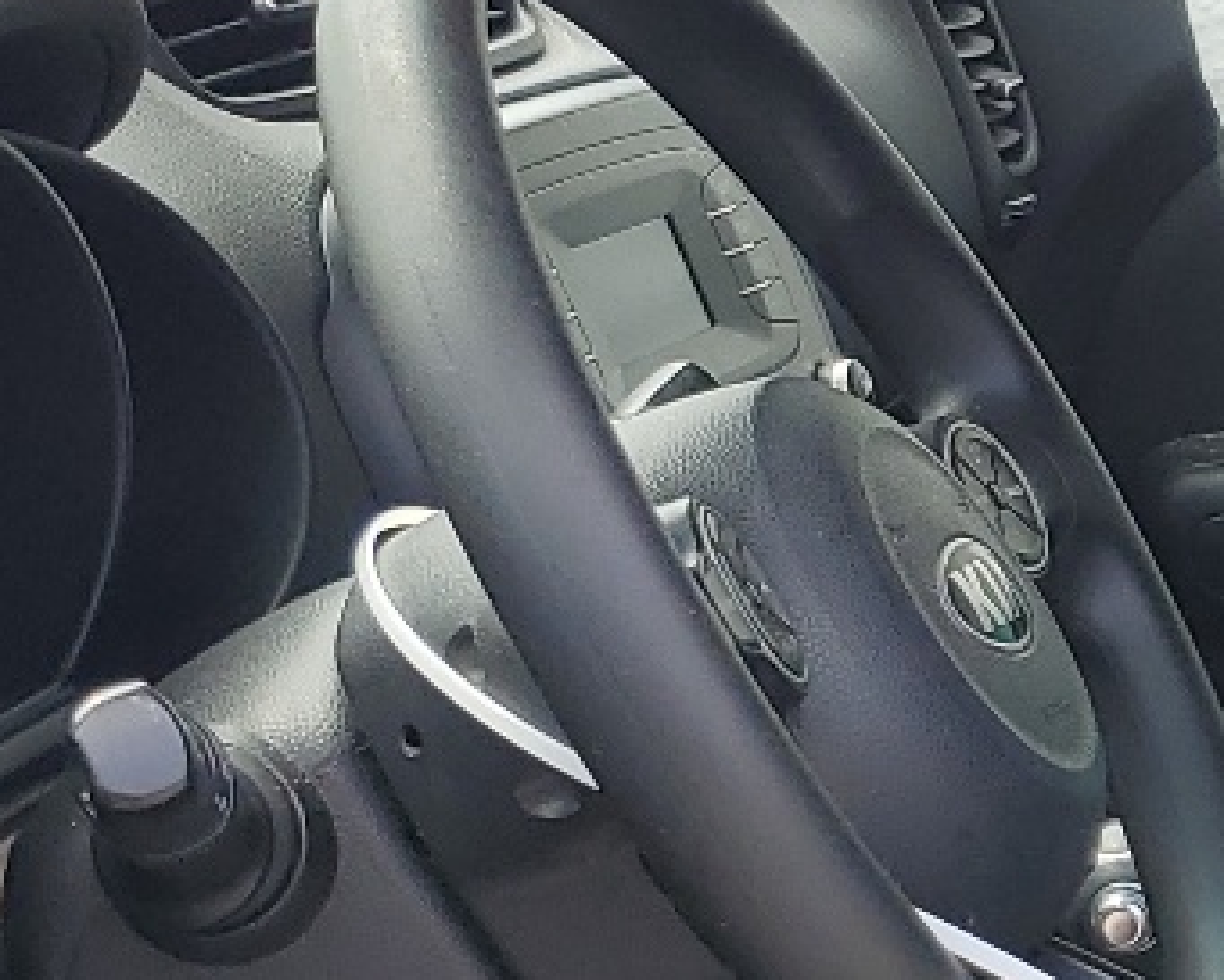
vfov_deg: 12.8
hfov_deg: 15.2
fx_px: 4312
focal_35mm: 119
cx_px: 1709
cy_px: 958
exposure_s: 1/556
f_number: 1.5
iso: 50
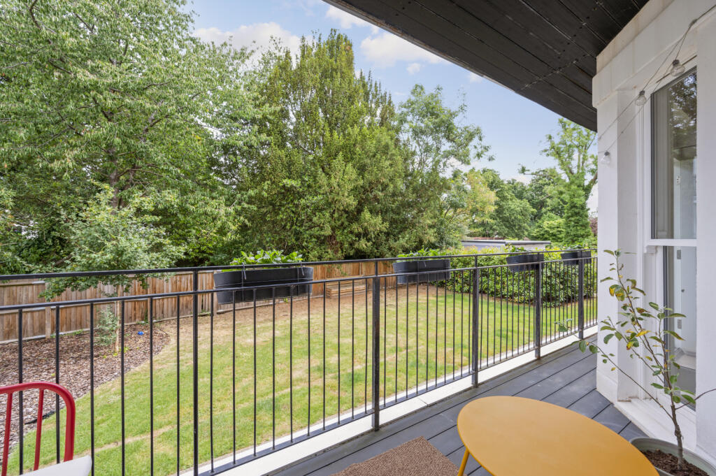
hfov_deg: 104.3
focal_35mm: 14
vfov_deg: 81.1
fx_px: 278
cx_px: 358
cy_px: 238
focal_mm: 14
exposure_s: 1/80
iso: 200
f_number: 8
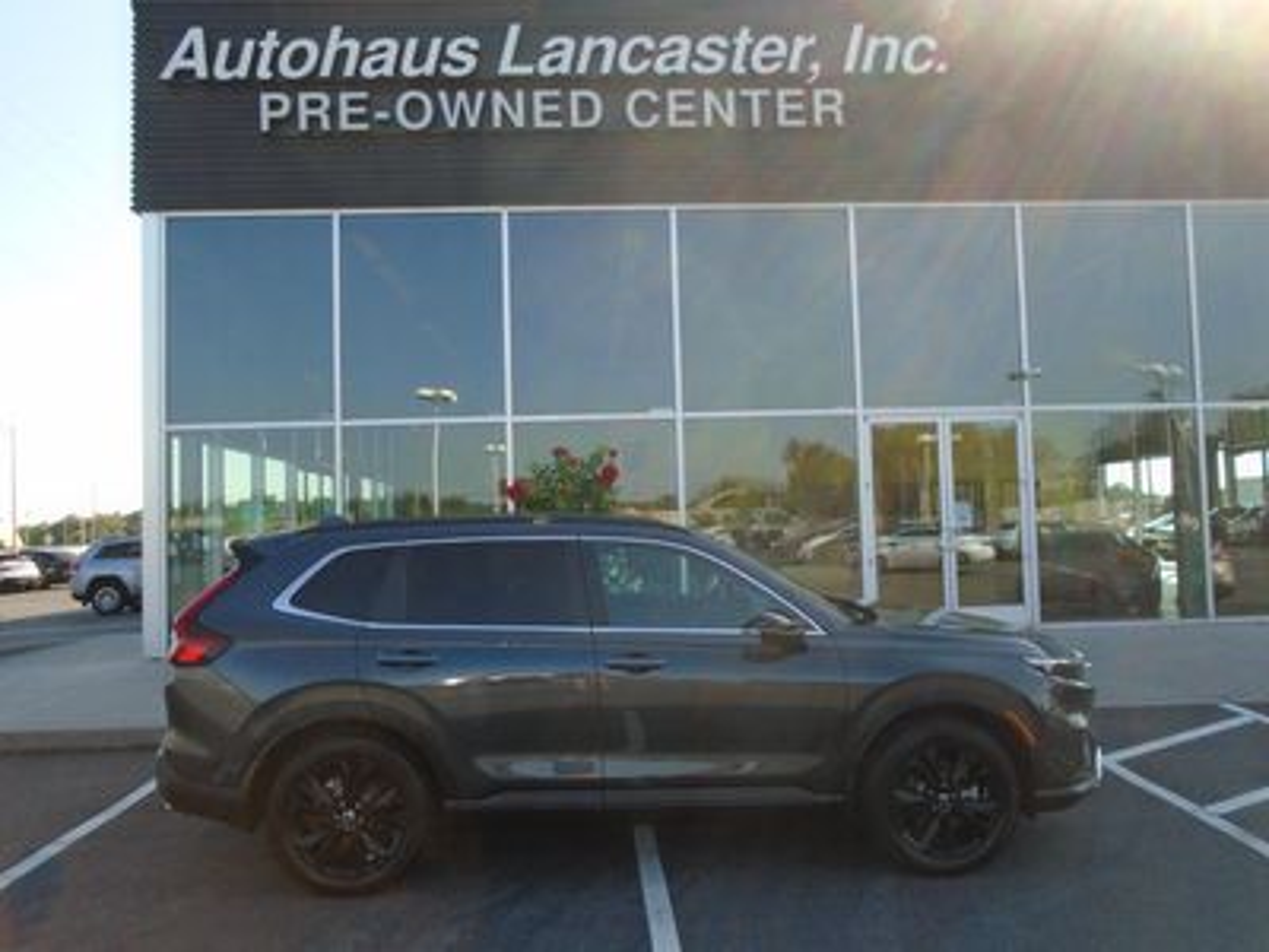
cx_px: 634
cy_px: 476
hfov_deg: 67.3
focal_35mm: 26
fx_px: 953
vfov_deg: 53.1
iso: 100
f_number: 3.2
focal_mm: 4.6
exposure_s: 1/400
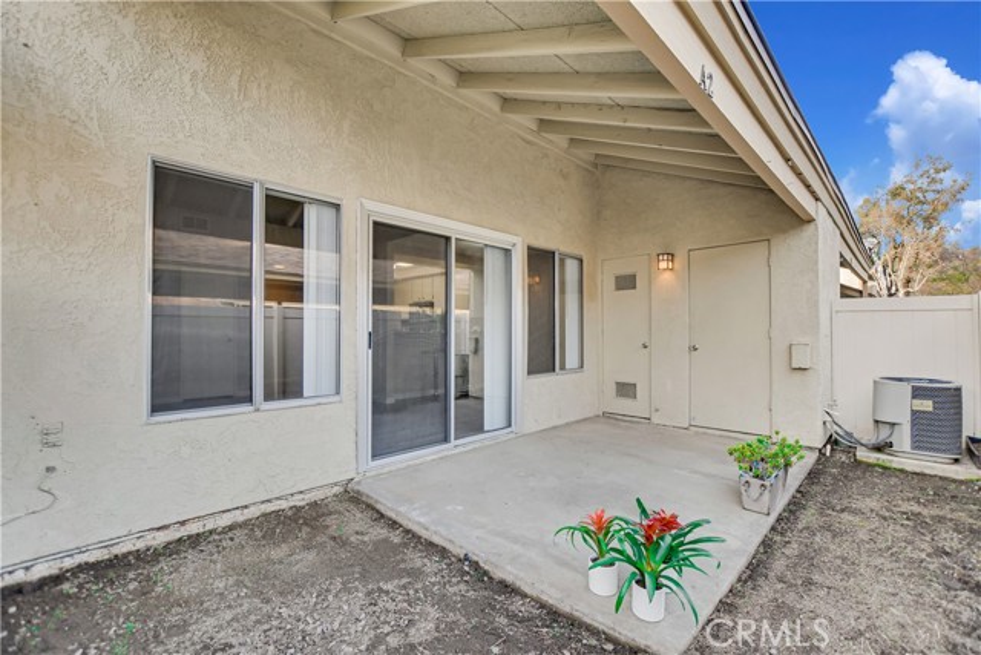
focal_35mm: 15
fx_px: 409
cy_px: 328
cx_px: 490
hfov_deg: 100.4
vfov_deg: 77.4
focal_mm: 10
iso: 400
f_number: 6.3
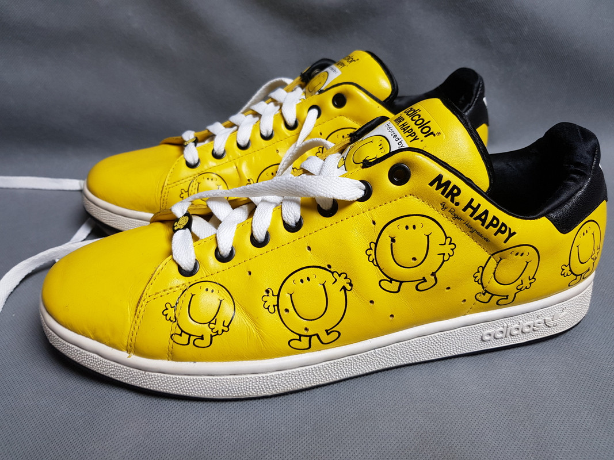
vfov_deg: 53.1
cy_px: 230
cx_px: 307
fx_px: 461
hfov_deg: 67.3
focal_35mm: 26
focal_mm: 4.3
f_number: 1.7
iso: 50
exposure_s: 1/50
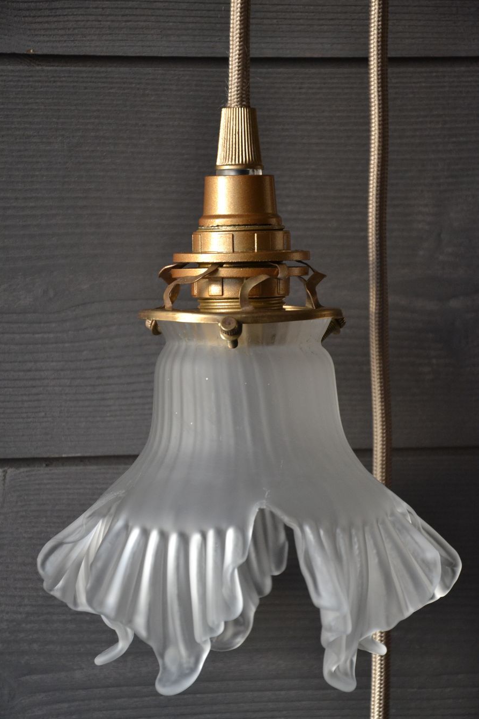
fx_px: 2715
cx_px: 238
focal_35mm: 136
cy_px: 362
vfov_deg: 15.1
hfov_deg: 10.1
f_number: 5.6
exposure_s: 1/125
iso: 1250
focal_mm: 90
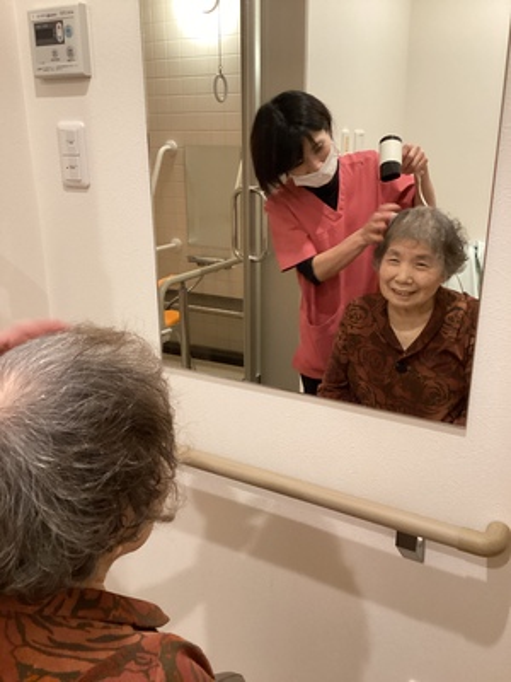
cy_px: 341
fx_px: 610
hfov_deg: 45.4
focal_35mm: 31
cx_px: 256
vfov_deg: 58.4
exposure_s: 1/33
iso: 320
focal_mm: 3.3
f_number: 2.4
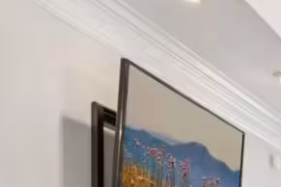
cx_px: 534
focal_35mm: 70
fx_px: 546
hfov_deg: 19.5
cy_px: 293
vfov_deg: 17.2
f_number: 8
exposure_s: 1/6
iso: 400
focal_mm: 17
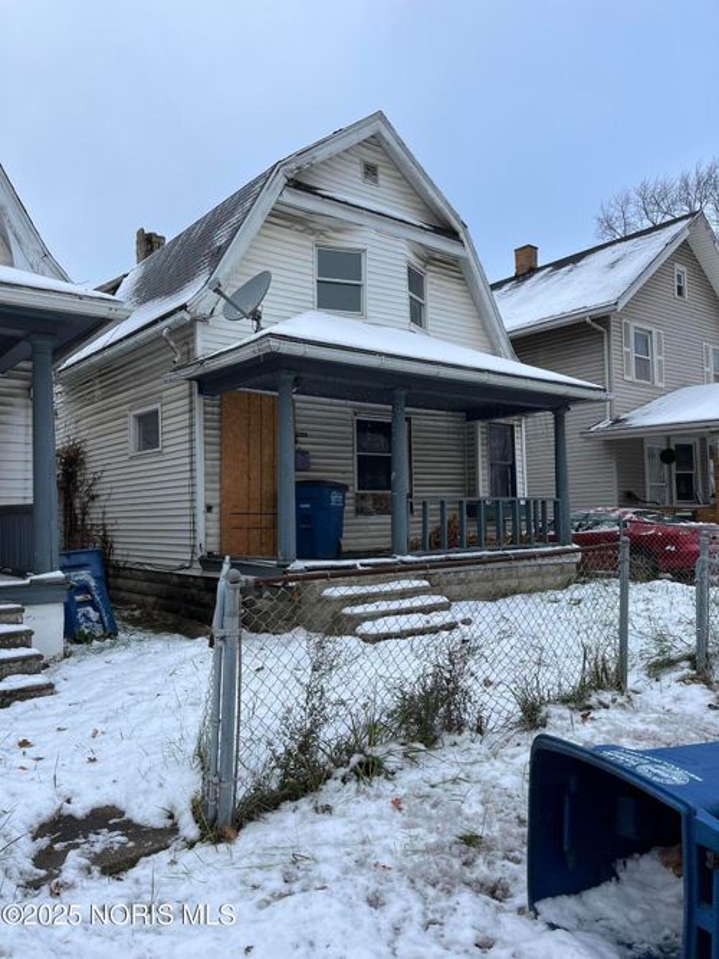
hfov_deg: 53.0
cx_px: 360
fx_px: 720
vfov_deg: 67.3
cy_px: 480
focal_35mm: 26
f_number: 1.6
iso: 50
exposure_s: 1/1325
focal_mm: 5.1
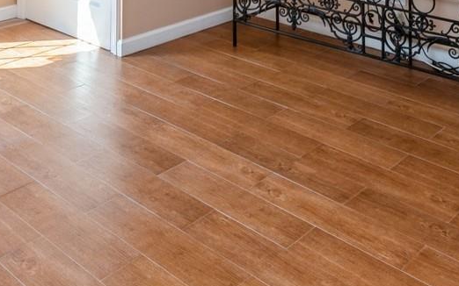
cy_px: -138
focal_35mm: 50
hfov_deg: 40.1
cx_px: 273
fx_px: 625
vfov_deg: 21.7
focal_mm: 16
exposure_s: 1/20
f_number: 9
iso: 200
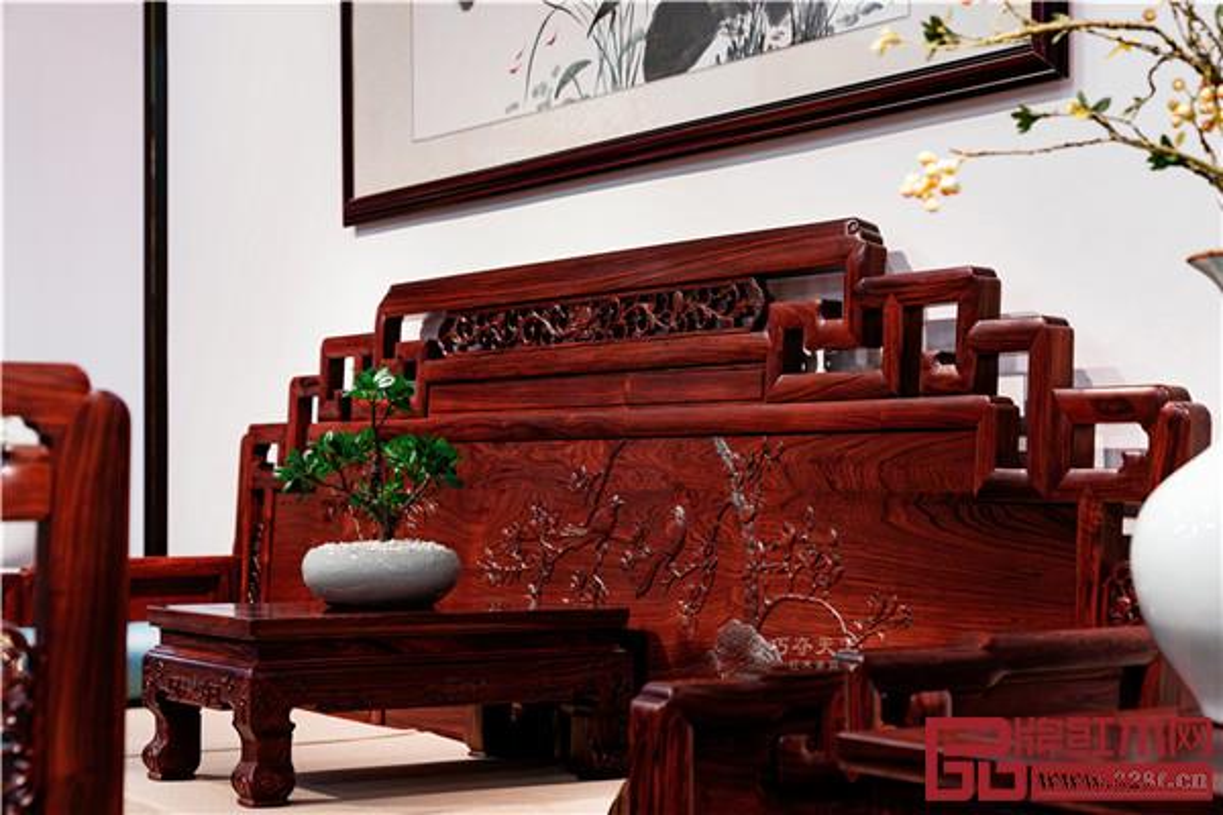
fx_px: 2378
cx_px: 612
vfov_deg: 19.5
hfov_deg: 28.8
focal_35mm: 70
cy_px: 408
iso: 50
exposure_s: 1/1.67
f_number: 5.6
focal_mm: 70
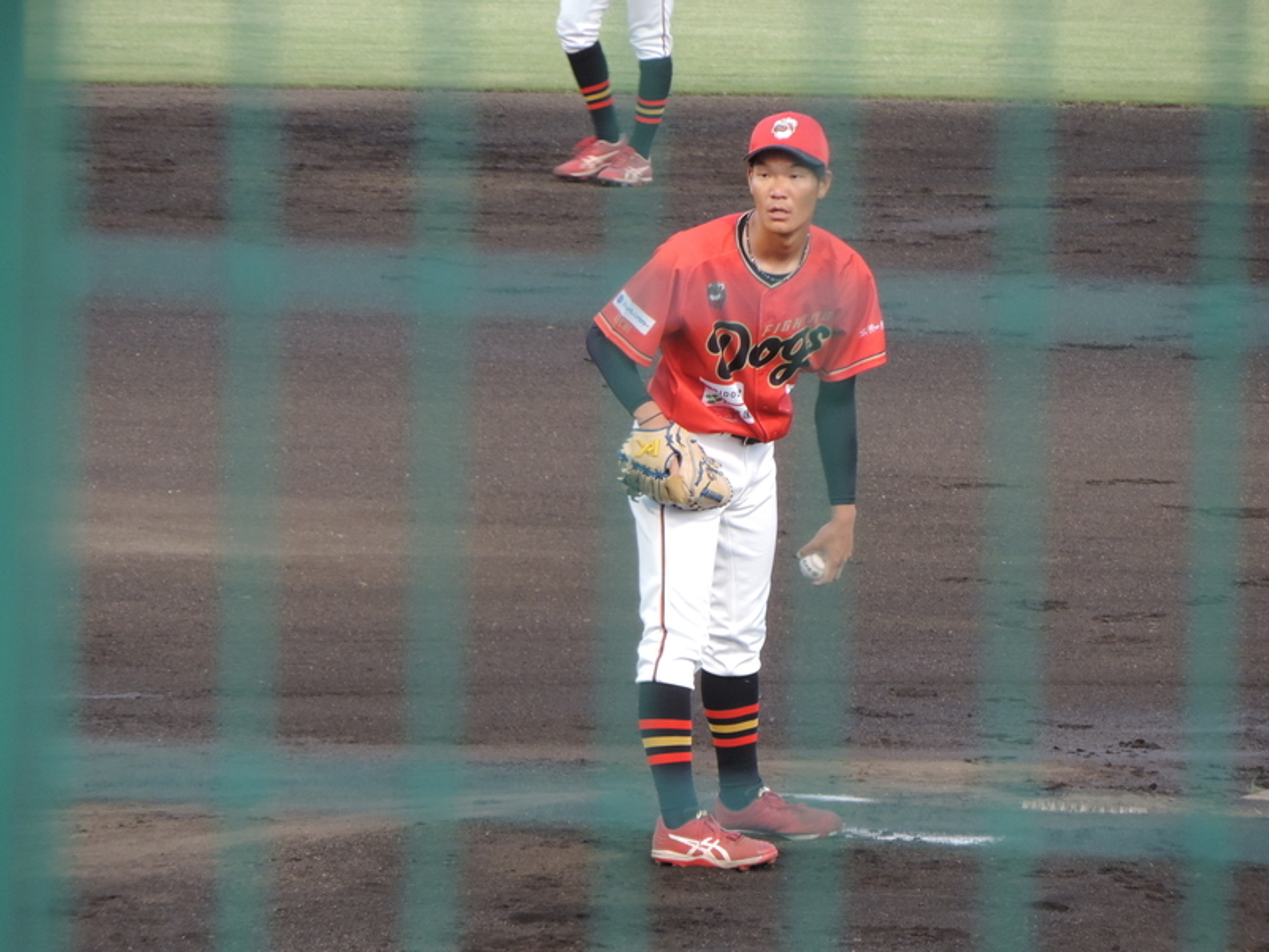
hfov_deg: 3.6
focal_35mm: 550
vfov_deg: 2.7
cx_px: 634
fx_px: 20163
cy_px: 476
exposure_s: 1/100
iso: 400
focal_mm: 98.1
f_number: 4.9
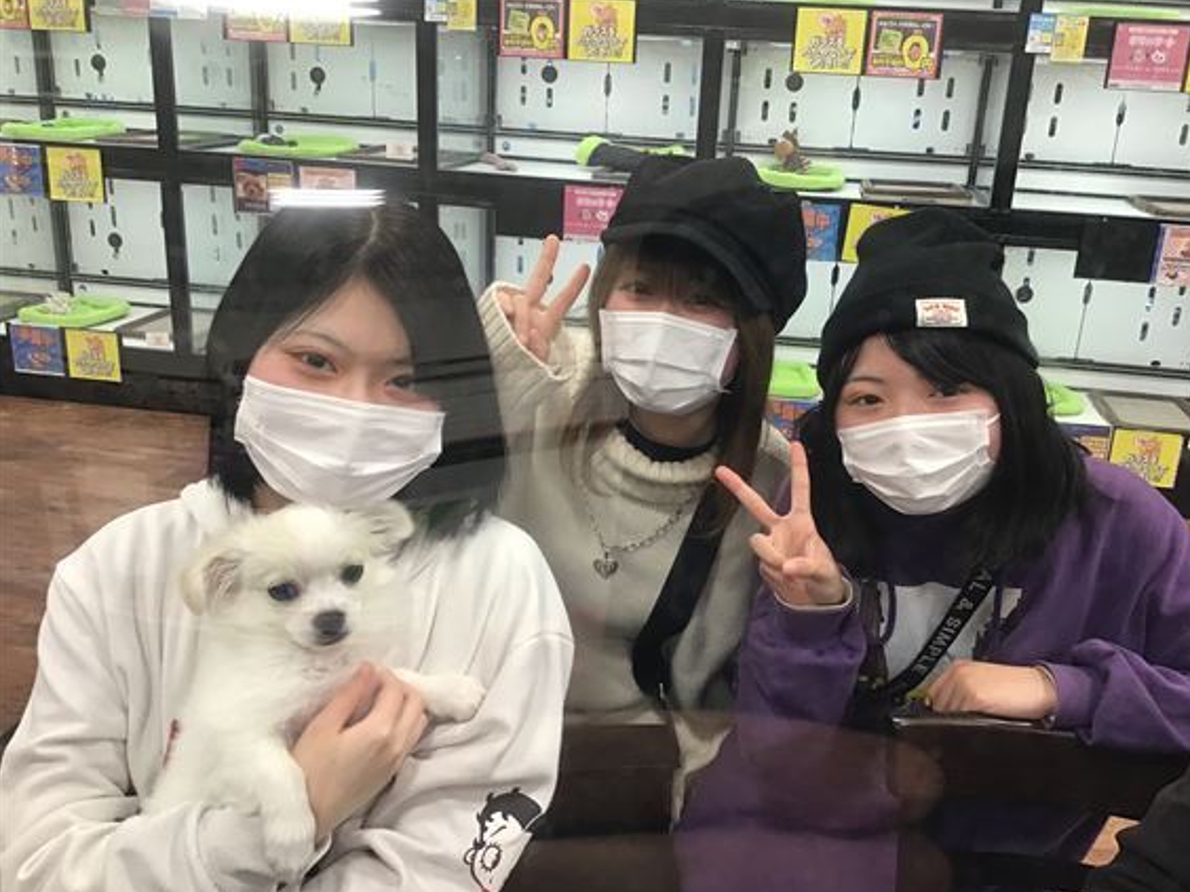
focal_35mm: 33
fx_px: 1134
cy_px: 449
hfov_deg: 55.3
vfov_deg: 42.9
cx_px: 631
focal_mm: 3.3
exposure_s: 1/30
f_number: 2.4
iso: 64
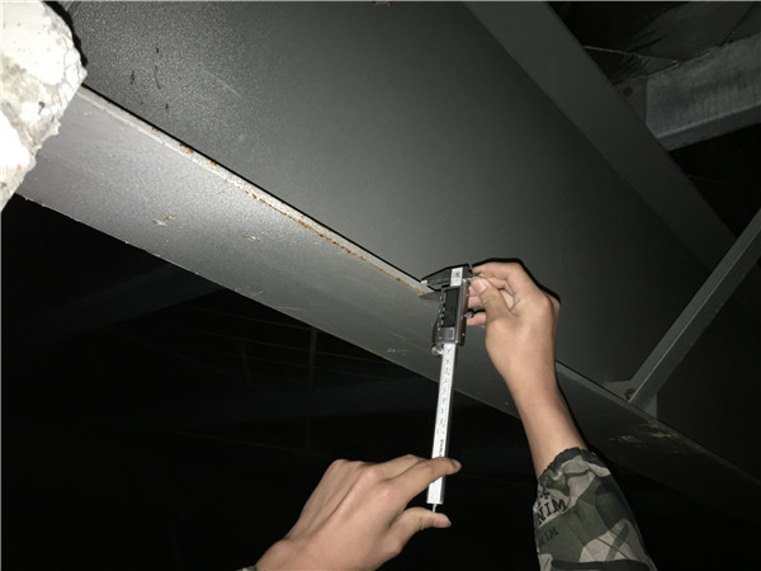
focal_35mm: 29
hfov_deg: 61.7
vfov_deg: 48.2
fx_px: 638
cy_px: 286
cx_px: 380
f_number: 2.2
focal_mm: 4.15
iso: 80
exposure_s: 1/17
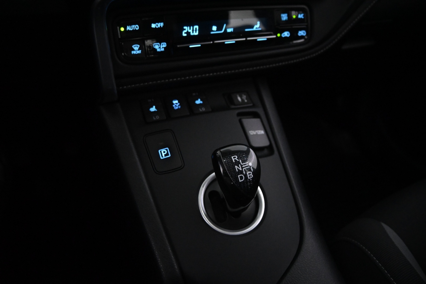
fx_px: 887
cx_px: 213
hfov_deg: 27.0
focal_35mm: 75
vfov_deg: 18.2
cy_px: 142
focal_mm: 50
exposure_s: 1/80
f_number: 6.3
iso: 5000
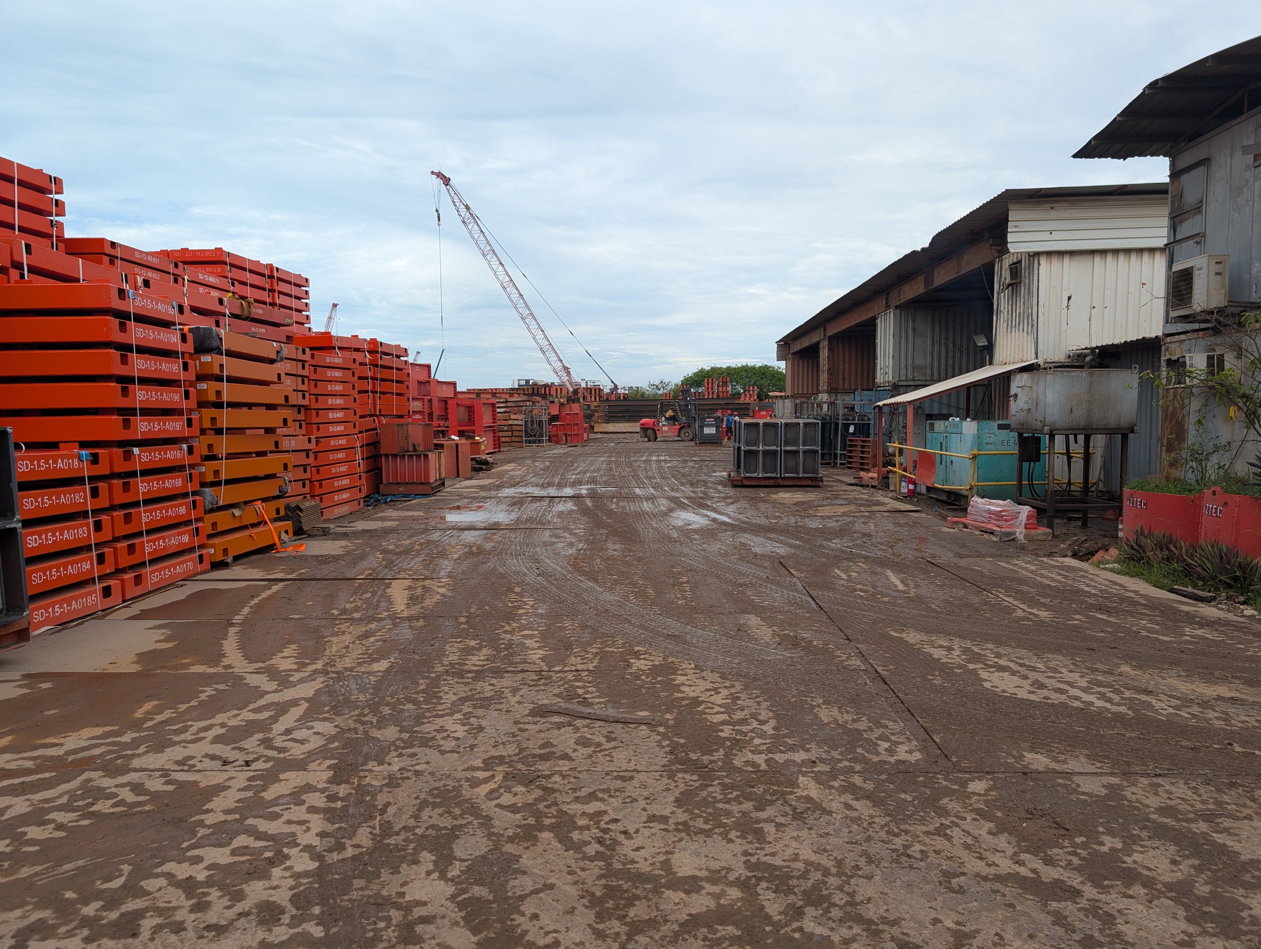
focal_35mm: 24
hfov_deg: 71.5
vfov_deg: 56.9
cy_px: 474
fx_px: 876
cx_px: 630
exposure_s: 1/845
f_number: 1.68
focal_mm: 6.9
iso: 22
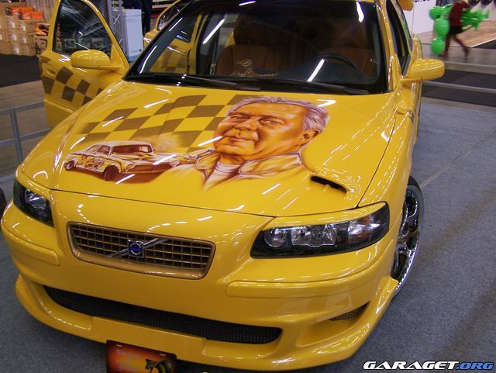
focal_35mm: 38
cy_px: 186
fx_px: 545
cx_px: 248
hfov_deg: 48.9
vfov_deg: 37.8
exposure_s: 1/25
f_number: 2.8
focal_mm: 6.3
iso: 160
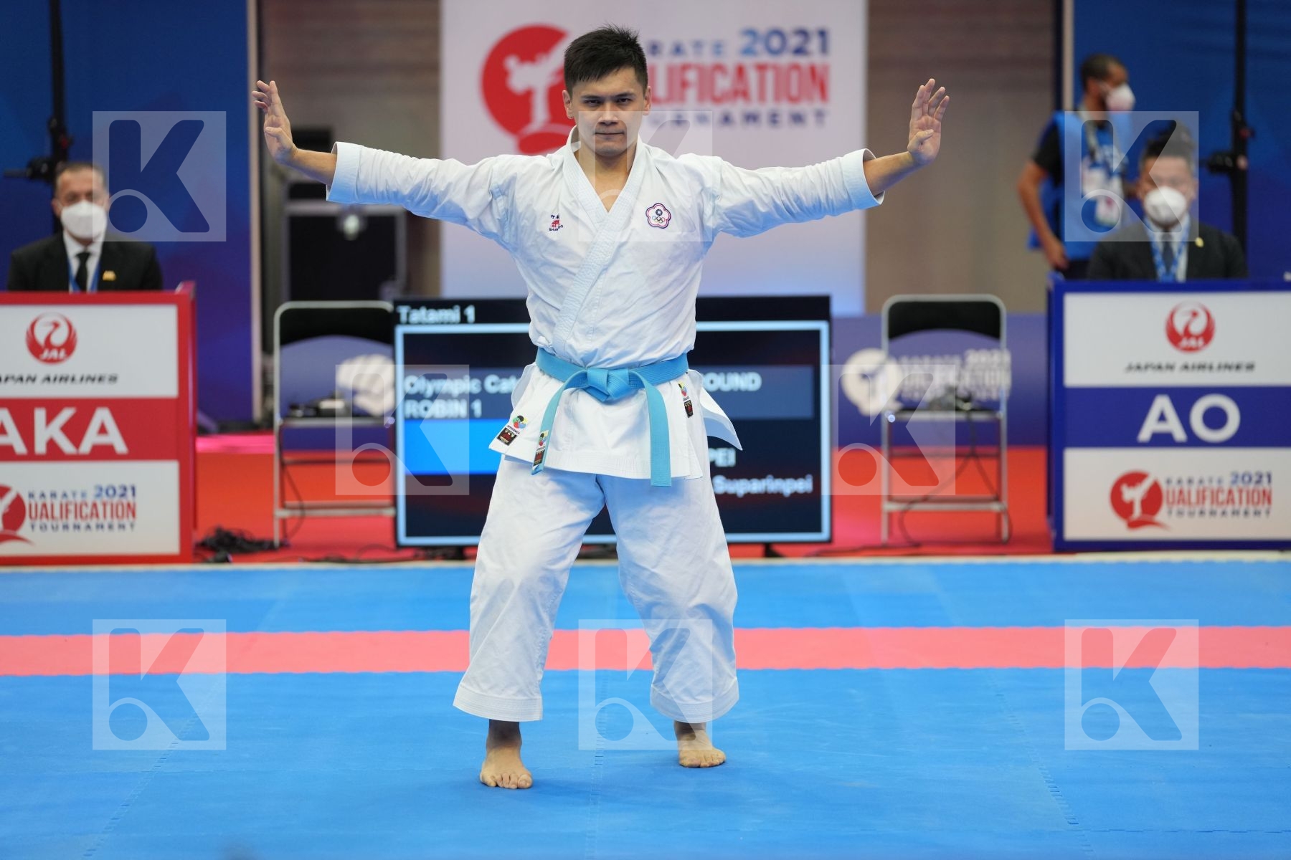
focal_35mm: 140
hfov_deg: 14.7
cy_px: 430
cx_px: 646
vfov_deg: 9.8
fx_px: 5020
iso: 1250
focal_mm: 140
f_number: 2.8
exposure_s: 1/500
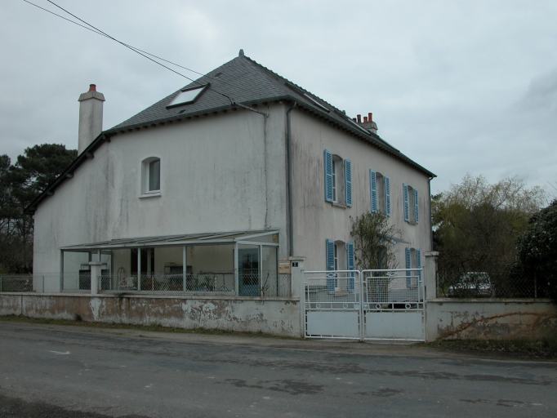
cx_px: 278
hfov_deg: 52.6
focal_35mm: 35
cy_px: 209
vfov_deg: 40.7
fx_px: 563
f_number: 5
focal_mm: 8.9
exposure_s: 1/224
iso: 100
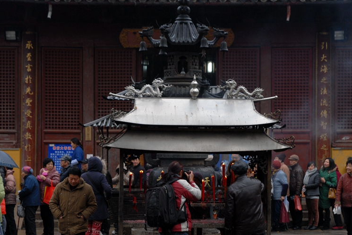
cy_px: 155
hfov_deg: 30.5
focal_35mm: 66
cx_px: 193
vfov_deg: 20.6
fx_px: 646
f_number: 5
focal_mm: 32
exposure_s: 1/90
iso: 200
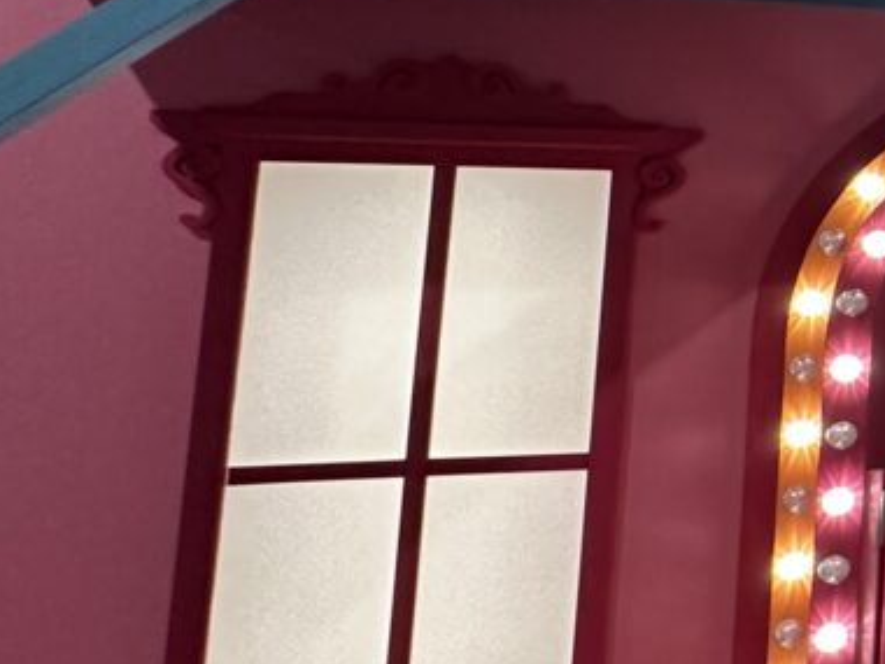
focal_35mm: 59
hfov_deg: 18.7
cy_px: 133
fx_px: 1508
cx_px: 1807
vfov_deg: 24.4
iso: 250
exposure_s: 1/100
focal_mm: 2.22
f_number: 2.2
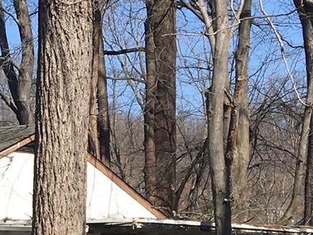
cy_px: 363
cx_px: -127
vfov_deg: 9.2
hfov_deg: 12.1
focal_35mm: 157
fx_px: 1421
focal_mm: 4.15
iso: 25
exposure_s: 1/1399
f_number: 2.2
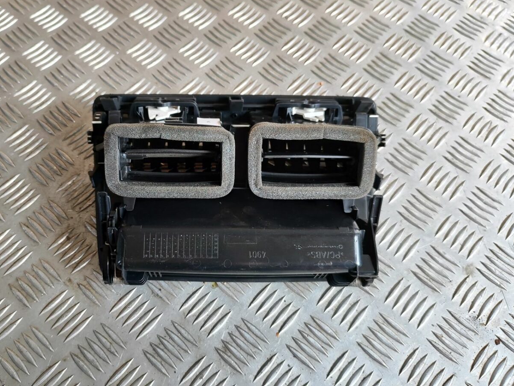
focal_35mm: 28
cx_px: 217
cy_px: 178
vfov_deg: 49.7
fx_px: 416
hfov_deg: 63.1
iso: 130
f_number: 1.89
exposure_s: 1/100
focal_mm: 5.89
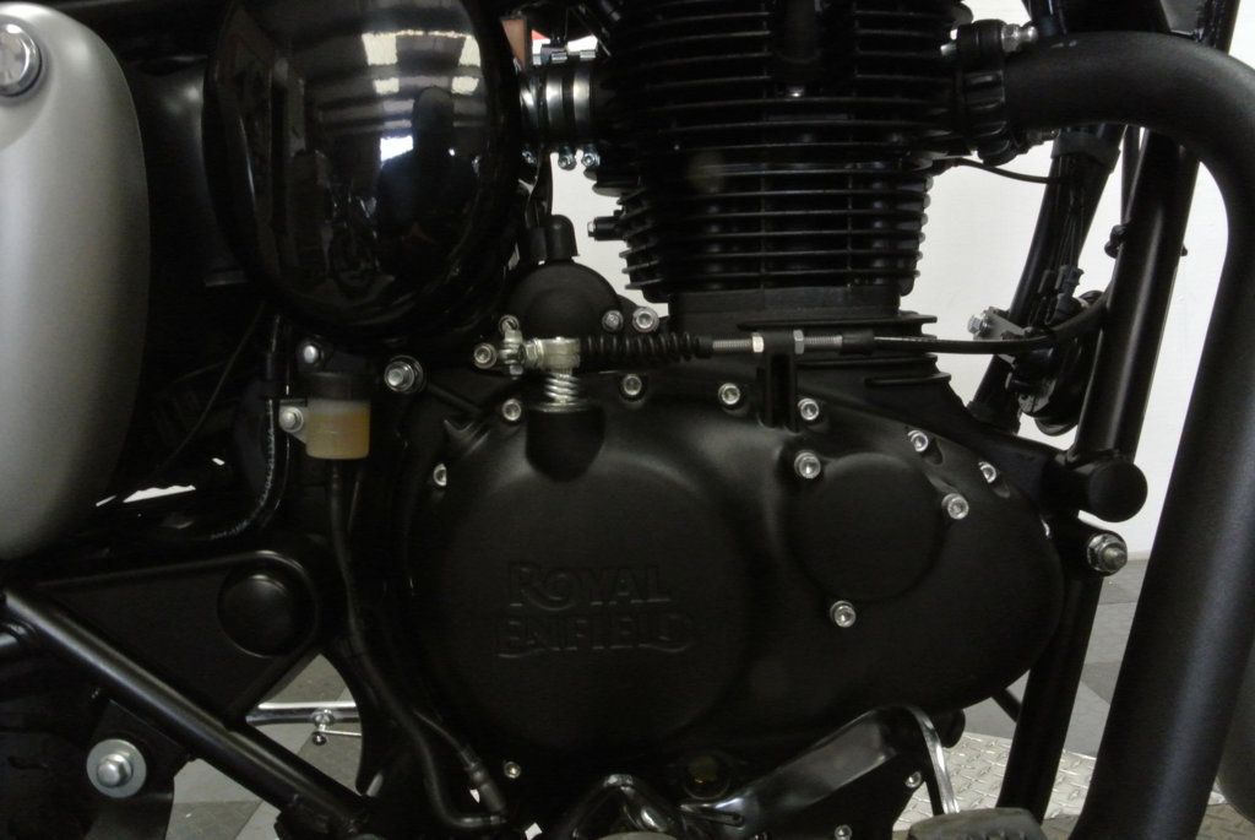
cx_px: 628
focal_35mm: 27
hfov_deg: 67.3
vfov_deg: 48.0
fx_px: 942
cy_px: 420
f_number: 3.5
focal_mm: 10
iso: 1400
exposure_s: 1/15
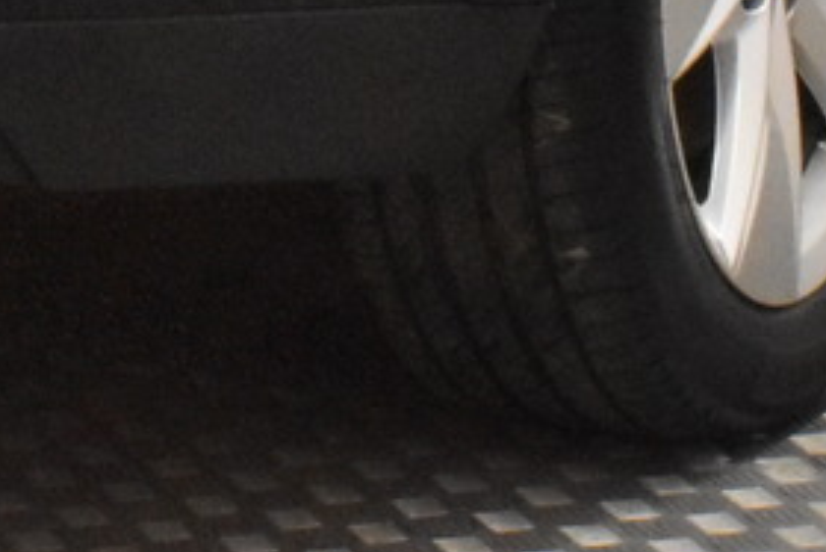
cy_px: -856
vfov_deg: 6.0
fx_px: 4979
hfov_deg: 9.4
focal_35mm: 217
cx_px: -81
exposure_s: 1/40
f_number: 25
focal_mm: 25
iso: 3200
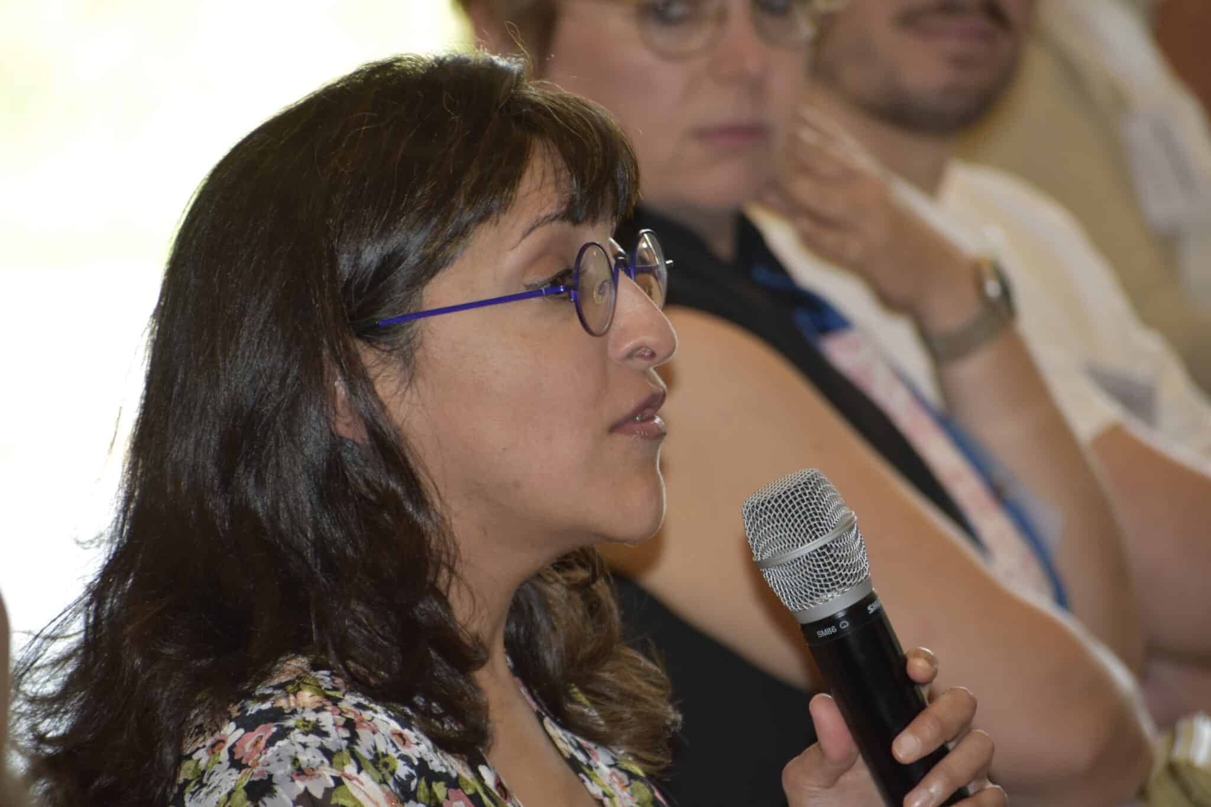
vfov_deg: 4.6
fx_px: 10090
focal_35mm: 300
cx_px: 606
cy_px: 404
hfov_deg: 6.9
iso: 400
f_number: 5.3
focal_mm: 200
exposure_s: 1/60
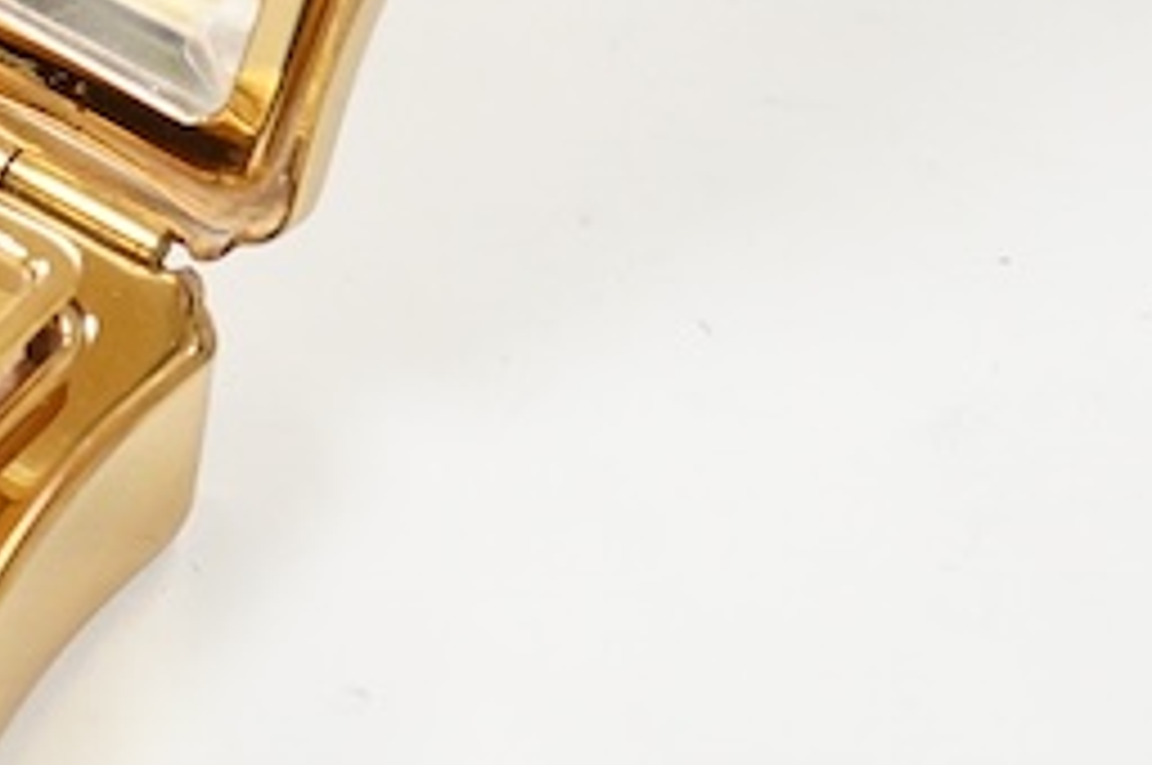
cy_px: -117
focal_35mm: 198
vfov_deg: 6.9
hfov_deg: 10.0
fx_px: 6328
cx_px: -682
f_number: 3.5
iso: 2500
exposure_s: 1/320
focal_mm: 30
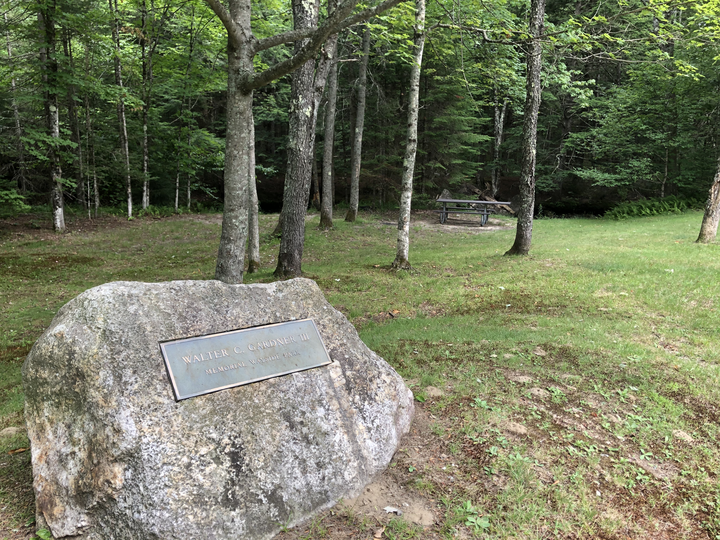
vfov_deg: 49.7
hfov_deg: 63.4
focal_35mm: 28
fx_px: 582
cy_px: 270
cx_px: 360
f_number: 1.8
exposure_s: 1/120
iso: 25
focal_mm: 4
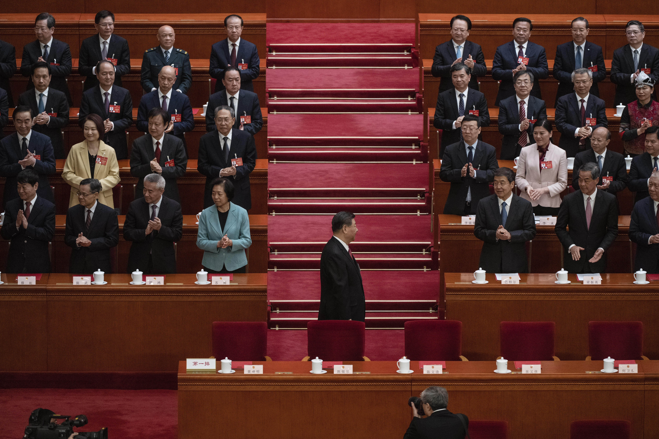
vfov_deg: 5.1
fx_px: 4960
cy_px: 222
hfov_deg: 7.6
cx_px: 346
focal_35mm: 271
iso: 4000
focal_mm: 250
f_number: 4
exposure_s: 1/400
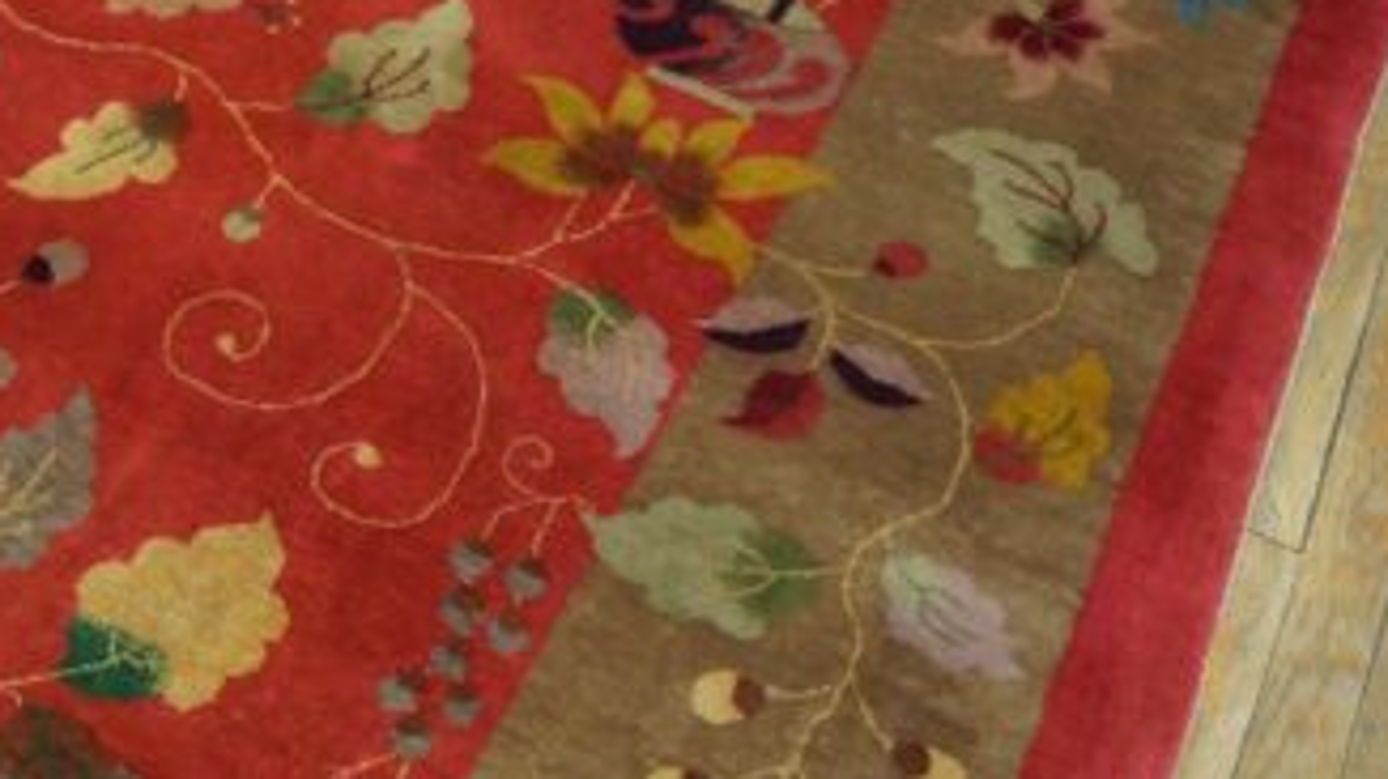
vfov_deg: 23.0
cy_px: 411
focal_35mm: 52
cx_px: 141
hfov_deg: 37.3
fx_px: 1913
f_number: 4
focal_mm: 18
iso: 3200
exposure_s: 1/160
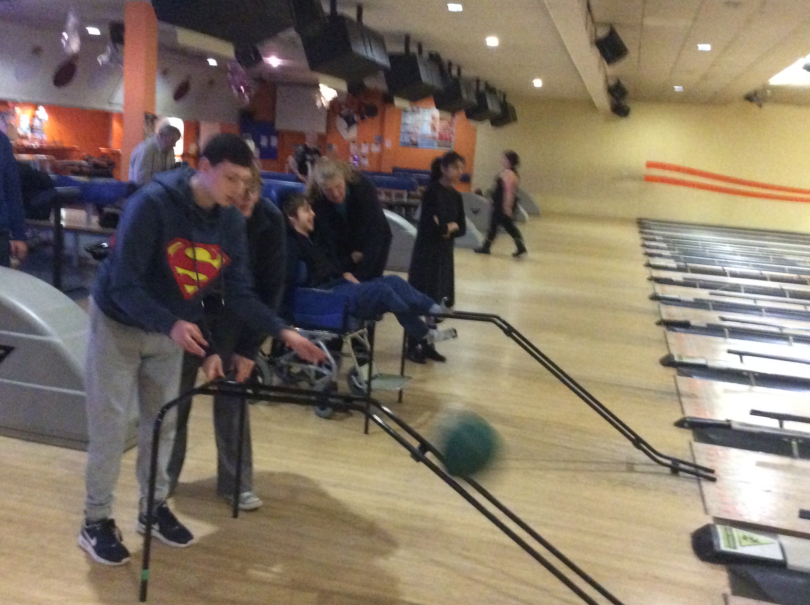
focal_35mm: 37
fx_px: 864
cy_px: 291
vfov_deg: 38.6
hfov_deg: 50.2
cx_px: 383
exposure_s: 1/17
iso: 500
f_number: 2.4
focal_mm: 3.3
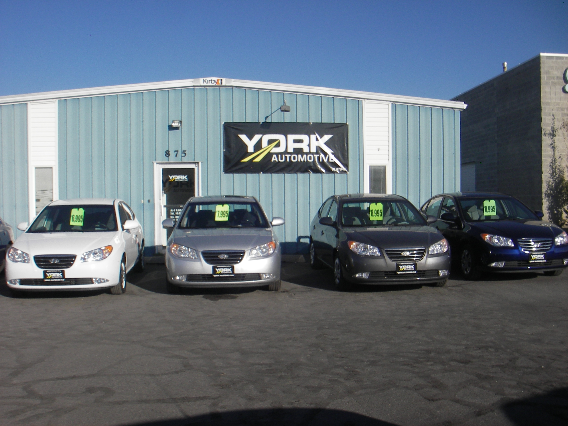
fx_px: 624
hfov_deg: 49.0
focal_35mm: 38
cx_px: 284
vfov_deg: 37.7
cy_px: 213
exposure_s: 1/250
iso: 50
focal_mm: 6.3
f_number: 6.6
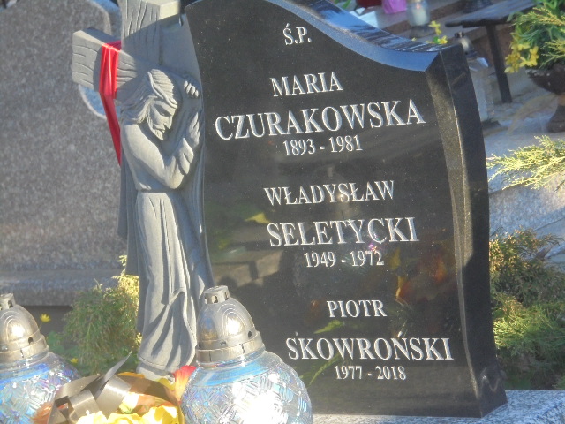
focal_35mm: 156
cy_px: 212
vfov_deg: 9.5
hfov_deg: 12.7
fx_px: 2546
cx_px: 282
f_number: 6.5
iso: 400
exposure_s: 1/125
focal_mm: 27.6
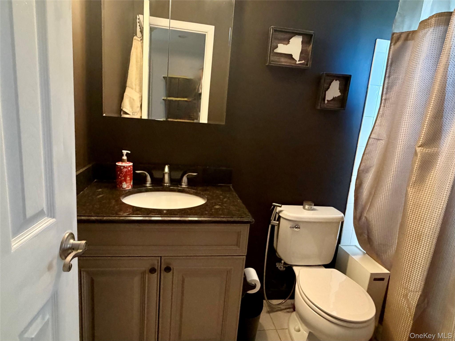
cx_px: 228
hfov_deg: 102.1
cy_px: 170
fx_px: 184
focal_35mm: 14
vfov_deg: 85.7
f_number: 2.2
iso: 500
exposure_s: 1/60
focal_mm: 2.22
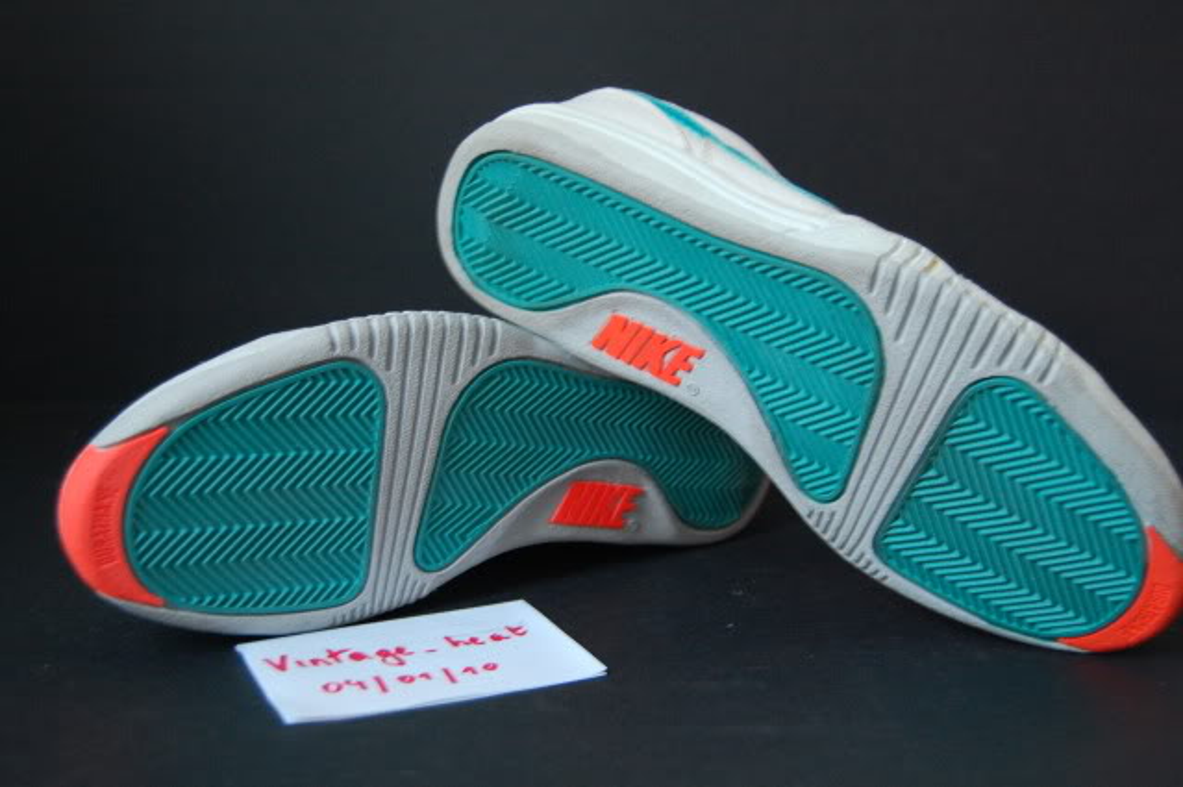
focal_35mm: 42
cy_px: 394
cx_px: 592
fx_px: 1379
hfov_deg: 46.4
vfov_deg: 31.8
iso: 800
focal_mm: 28
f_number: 4.2
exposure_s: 1/13
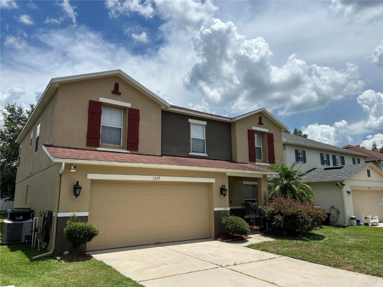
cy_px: 144
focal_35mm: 26
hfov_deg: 67.3
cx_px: 192
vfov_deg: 53.1
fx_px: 288
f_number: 1.5
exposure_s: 1/7463
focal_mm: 5.7
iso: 50
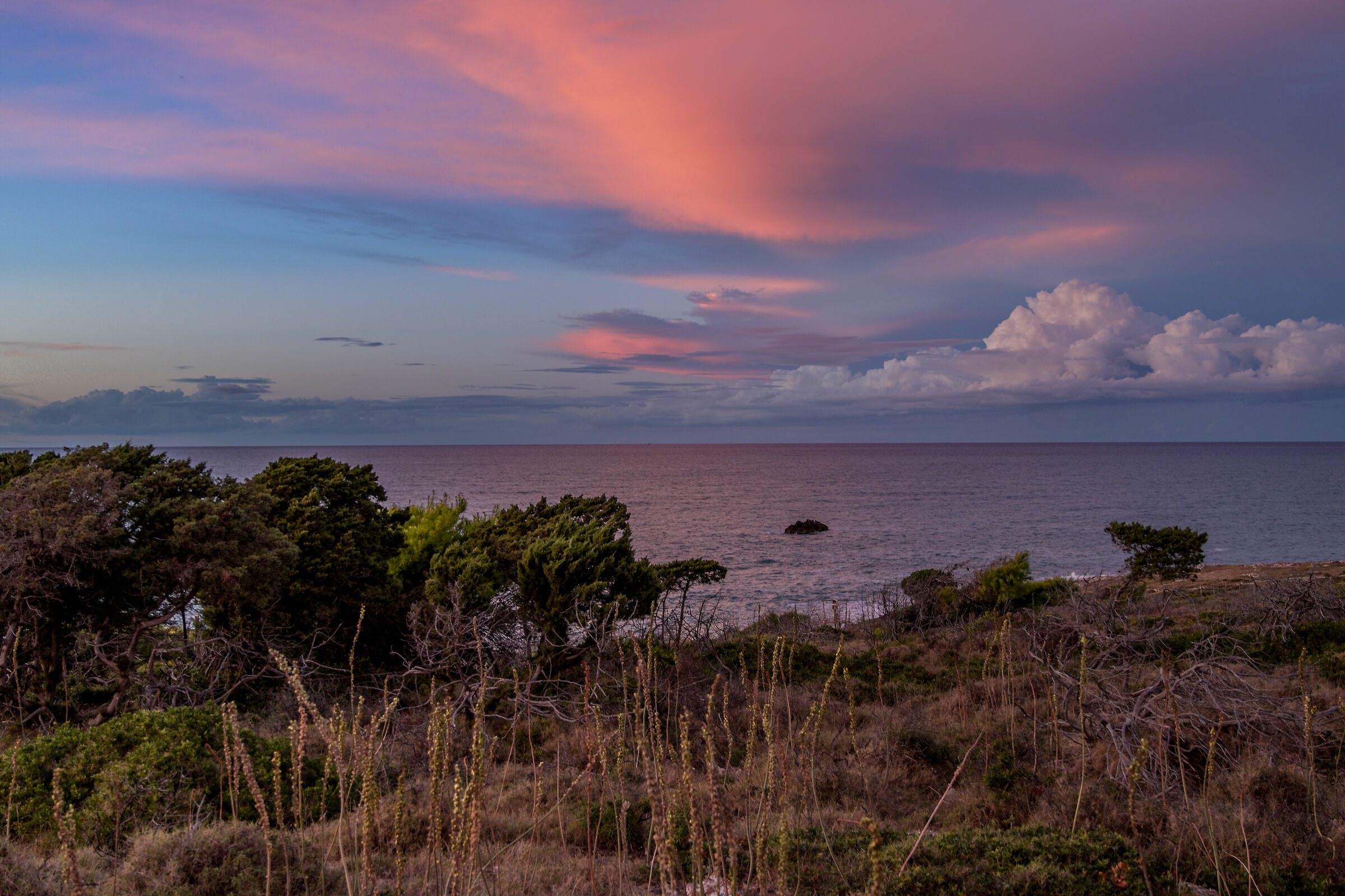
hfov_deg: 47.9
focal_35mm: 40
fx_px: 1513
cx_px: 672
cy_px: 448
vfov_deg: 33.0
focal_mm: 27
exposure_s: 1/40
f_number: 4
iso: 125
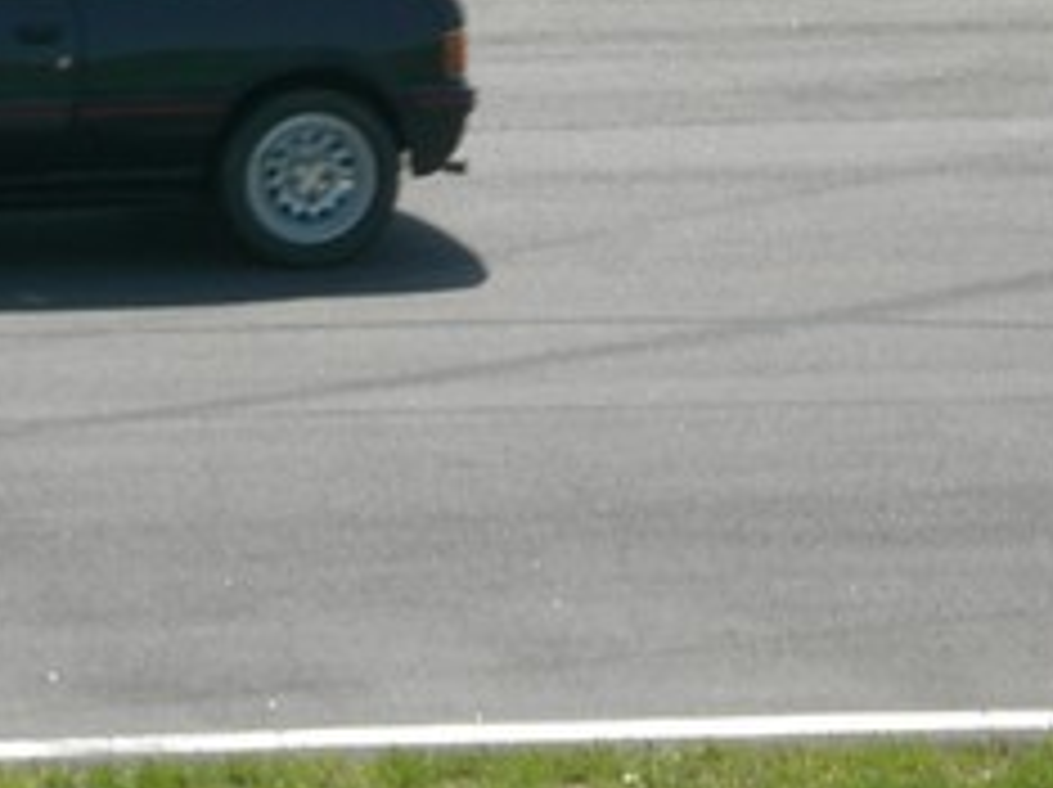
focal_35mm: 312
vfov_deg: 4.7
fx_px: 9481
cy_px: -27
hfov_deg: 6.3
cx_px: 108
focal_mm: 18.9
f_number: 5.9
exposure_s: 1/200
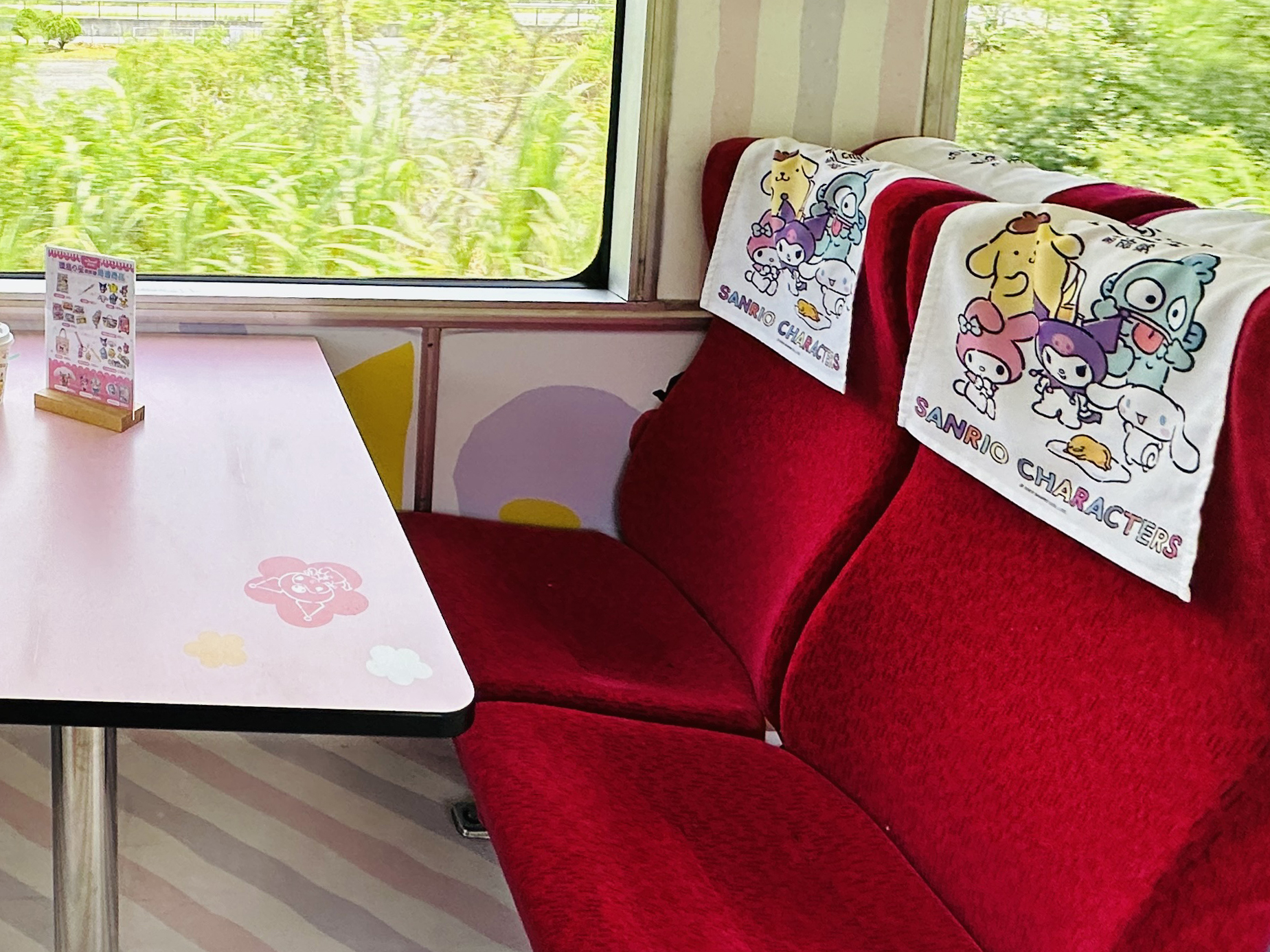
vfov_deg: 43.1
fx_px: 1101
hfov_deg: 51.8
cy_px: 109
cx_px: 95
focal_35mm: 30
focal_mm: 2.22
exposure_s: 1/104
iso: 40
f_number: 2.2
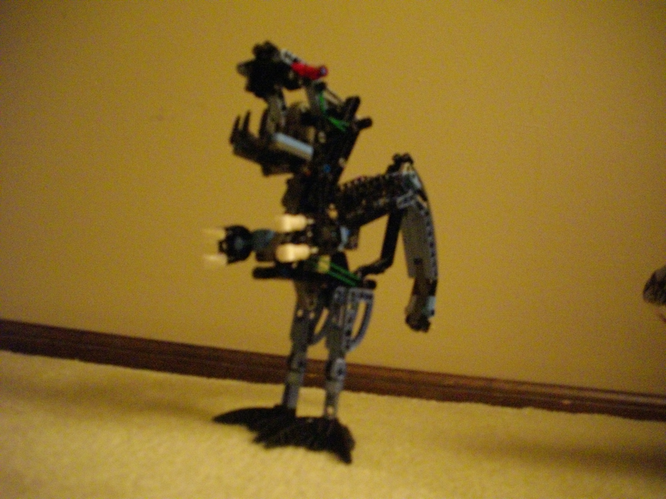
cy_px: 250
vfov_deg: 38.7
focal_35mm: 37
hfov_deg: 50.1
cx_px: 333
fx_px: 712
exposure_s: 1/4
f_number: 2.8
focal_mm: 6.2
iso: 800
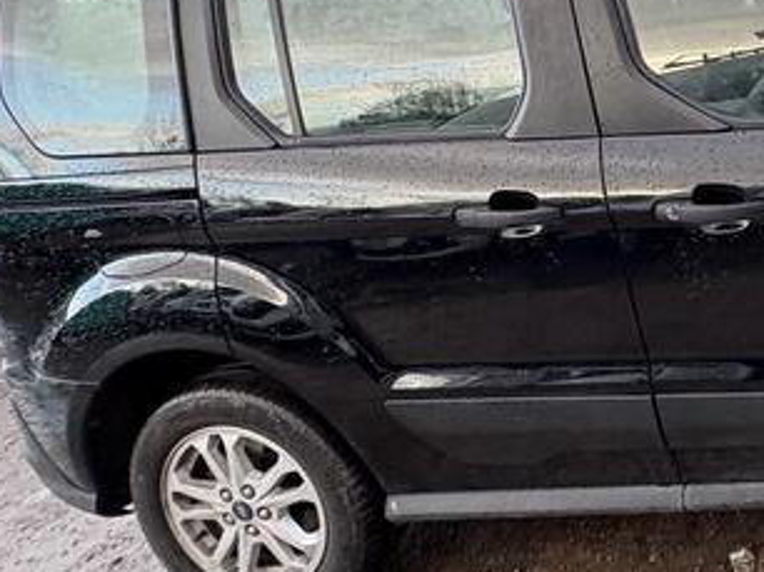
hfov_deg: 36.7
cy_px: 62
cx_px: 886
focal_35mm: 41
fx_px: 904
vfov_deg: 33.3
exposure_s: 1/99
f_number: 2.2
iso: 160
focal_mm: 2.22
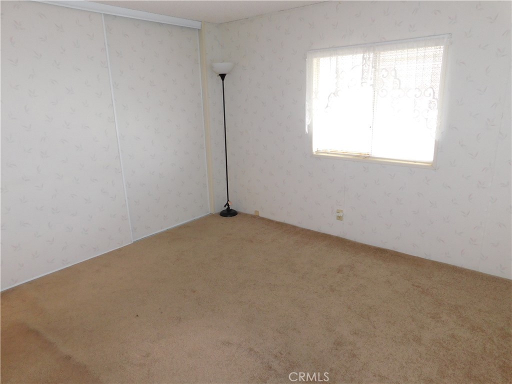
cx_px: 256
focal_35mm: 23
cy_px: 192
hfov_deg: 73.9
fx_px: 340
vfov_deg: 58.9
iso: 200
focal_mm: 4
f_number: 3
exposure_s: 1/30
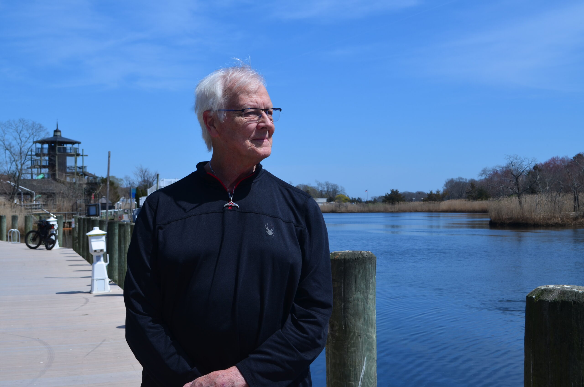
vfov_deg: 28.0
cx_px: 292
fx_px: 777
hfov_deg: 41.2
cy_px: 194
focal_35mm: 48
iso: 100
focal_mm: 32
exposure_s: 1/250
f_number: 8
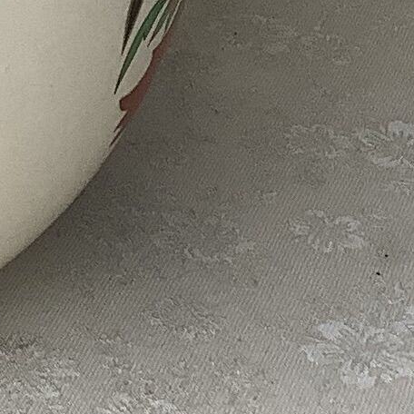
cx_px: -189
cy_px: -306
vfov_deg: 8.6
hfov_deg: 8.7
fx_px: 2652
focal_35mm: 196
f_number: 2.4
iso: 32
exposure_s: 1/120
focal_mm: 3.3
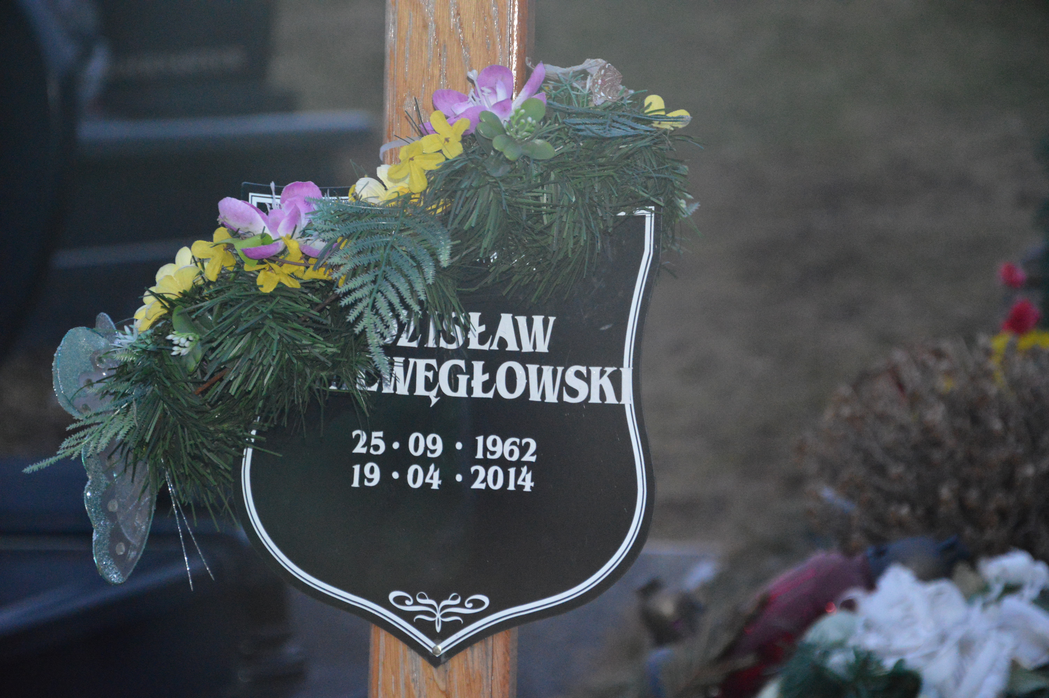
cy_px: 349
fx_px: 4280
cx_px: 524
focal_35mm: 147
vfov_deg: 9.3
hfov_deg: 14.0
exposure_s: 1/60
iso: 3200
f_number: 5.6
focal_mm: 98
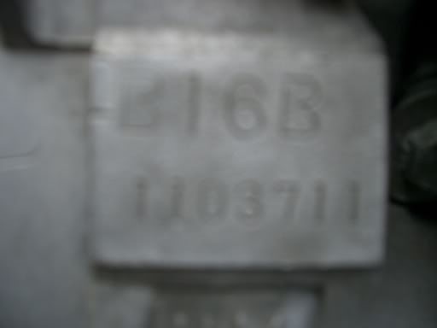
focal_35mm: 35
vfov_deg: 40.7
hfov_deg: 52.6
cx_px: 218
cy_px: 164
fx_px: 442
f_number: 2.6
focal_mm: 5.8
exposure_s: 1/40
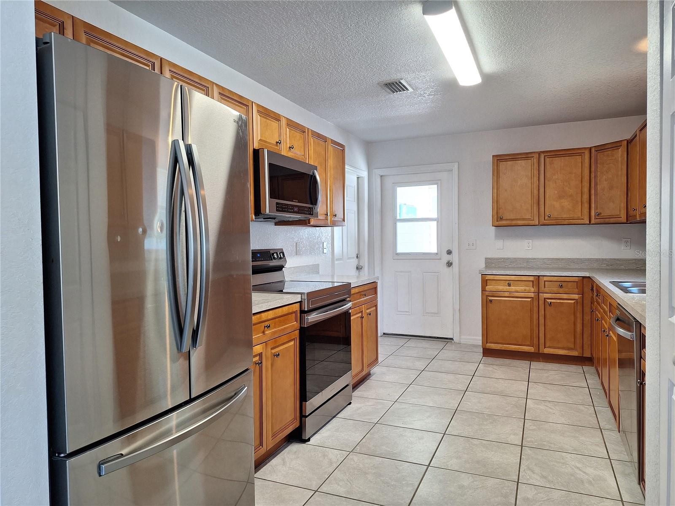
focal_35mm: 23
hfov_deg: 73.9
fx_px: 448
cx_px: 338
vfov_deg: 58.9
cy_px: 253
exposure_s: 1/50
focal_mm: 5.54
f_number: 1.8
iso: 100
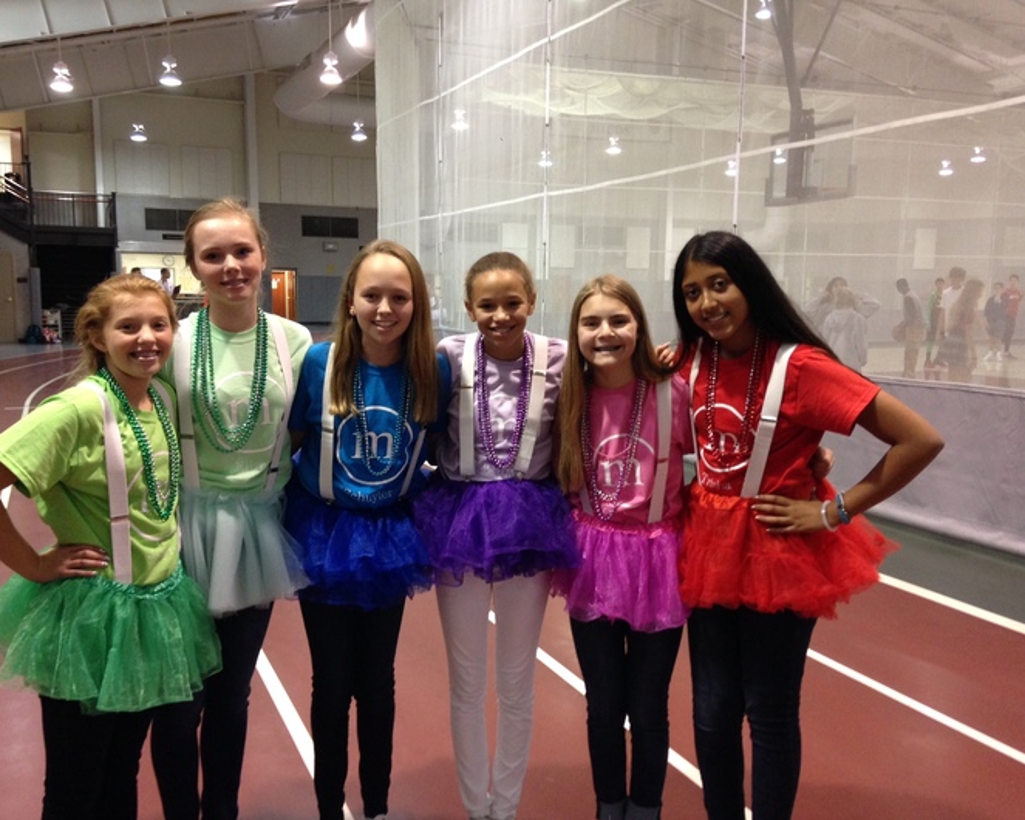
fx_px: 1061
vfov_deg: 42.2
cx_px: 484
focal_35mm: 35
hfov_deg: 51.5
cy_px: 416
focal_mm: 4.12
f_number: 2.4
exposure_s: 1/20
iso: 160
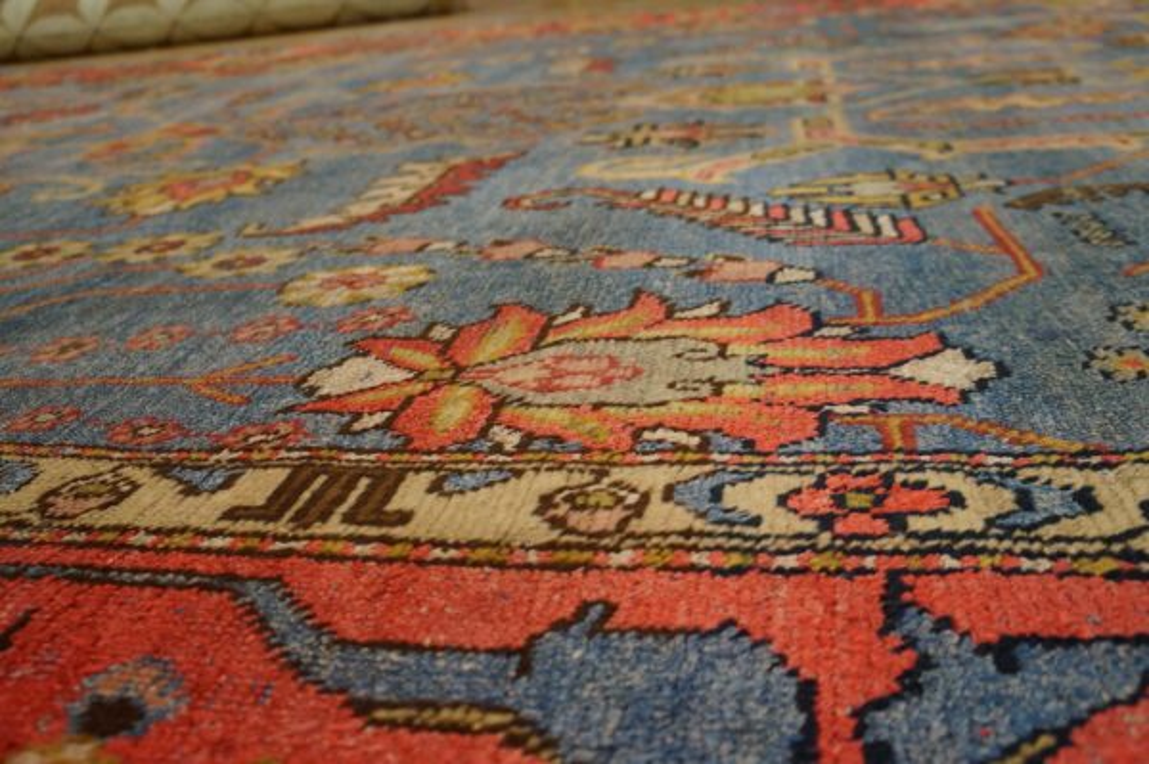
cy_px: 382
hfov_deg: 64.6
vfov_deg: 45.6
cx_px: 574
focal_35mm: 28
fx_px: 909
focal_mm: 19
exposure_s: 1/160
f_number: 4
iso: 1600
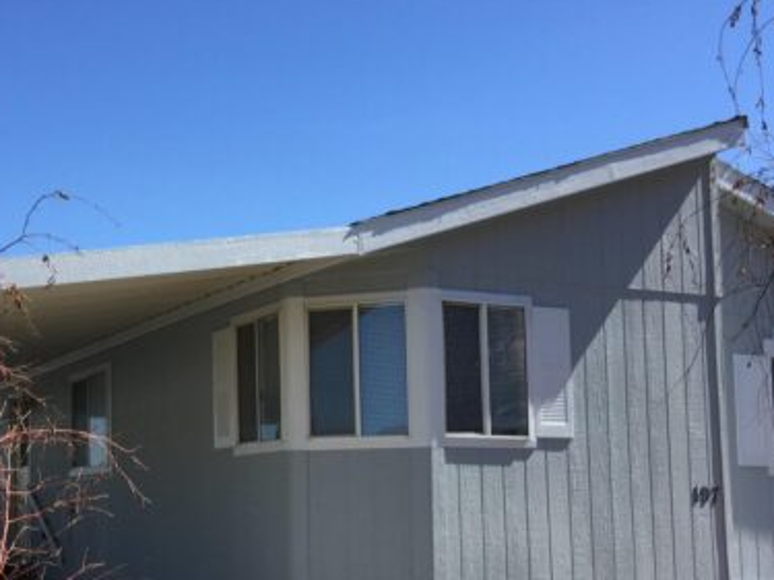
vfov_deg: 26.2
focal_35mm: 55
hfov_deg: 34.4
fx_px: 1229
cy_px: 437
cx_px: 218
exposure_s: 1/1412
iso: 32
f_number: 2.2
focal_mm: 4.15
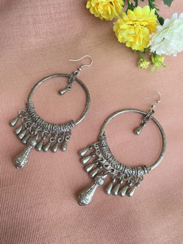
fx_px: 183
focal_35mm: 26
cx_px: 92
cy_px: 122
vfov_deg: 67.3
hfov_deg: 53.1
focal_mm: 4.25
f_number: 1.8
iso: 50
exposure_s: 1/122
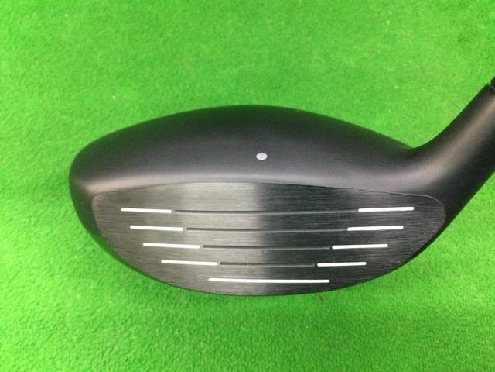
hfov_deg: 58.4
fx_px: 443
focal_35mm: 31
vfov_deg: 45.4
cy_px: 186
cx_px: 248
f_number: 2.4
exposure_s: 1/24
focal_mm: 3.3
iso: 200
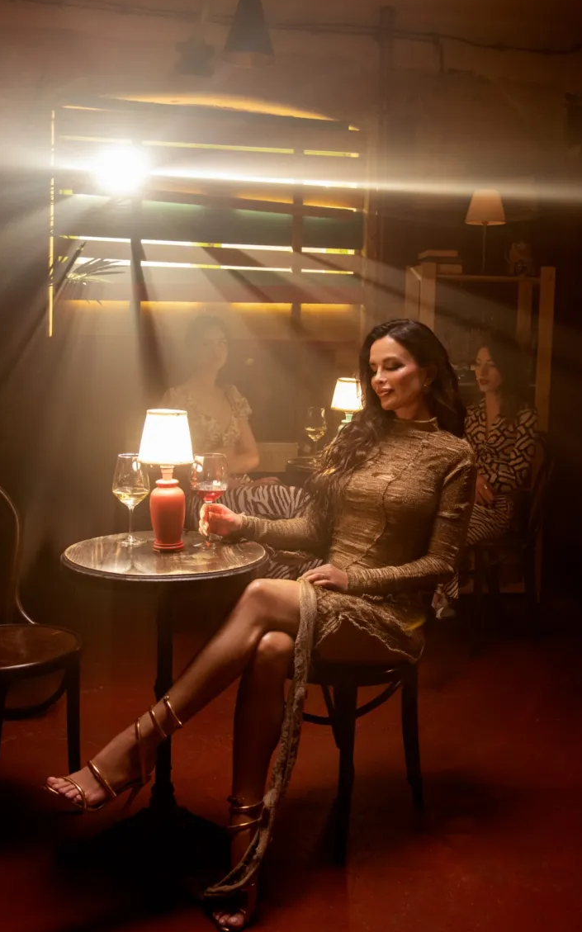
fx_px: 889
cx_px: 299
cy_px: 465
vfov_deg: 55.3
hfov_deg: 36.3
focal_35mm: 35
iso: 1600
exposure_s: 1/50
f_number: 4.5
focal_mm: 34
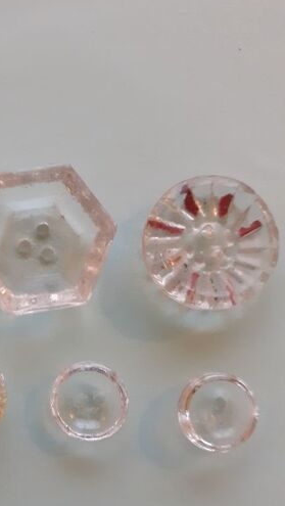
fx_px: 510
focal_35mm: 38
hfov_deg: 30.3
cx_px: 48
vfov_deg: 52.2
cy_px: 319
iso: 250
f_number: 1.9
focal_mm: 3.6
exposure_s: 1/25
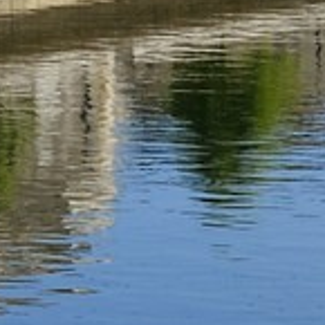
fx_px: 5460
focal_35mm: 514
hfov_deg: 3.2
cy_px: -463
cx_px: -1141
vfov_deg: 3.4
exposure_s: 1/250
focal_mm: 55
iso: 200
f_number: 14
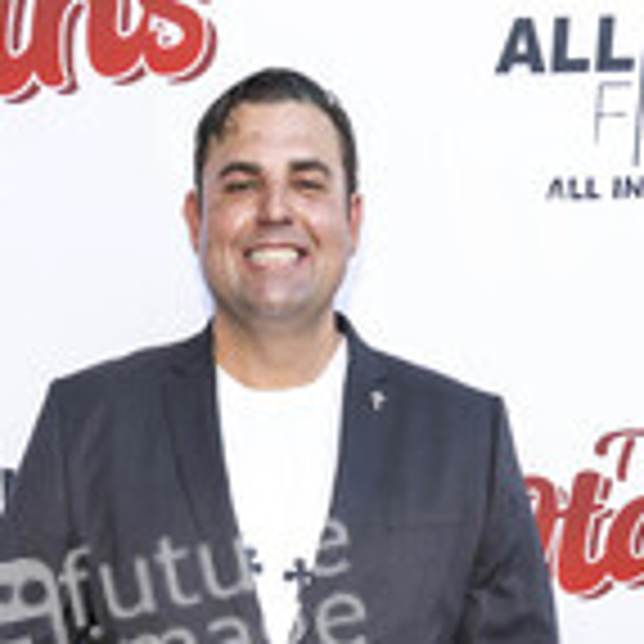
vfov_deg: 25.6
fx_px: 1200
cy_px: 851
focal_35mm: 57
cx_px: 266
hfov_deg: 30.0
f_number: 5.6
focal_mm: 24
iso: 400
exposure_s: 1/200
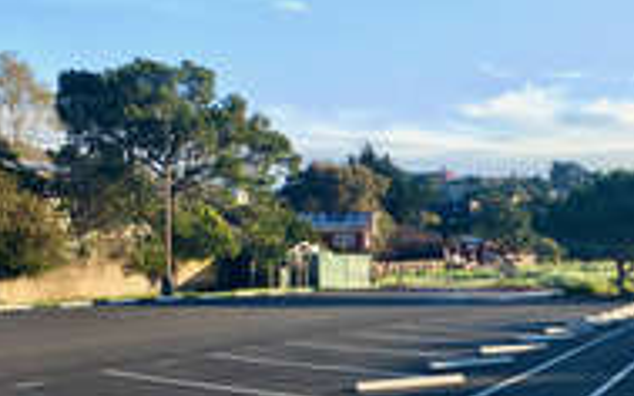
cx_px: 500
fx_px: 1123
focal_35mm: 65
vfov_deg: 19.6
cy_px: 366
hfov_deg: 30.8
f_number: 2.2
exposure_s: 1/432
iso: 25
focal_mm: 4.15
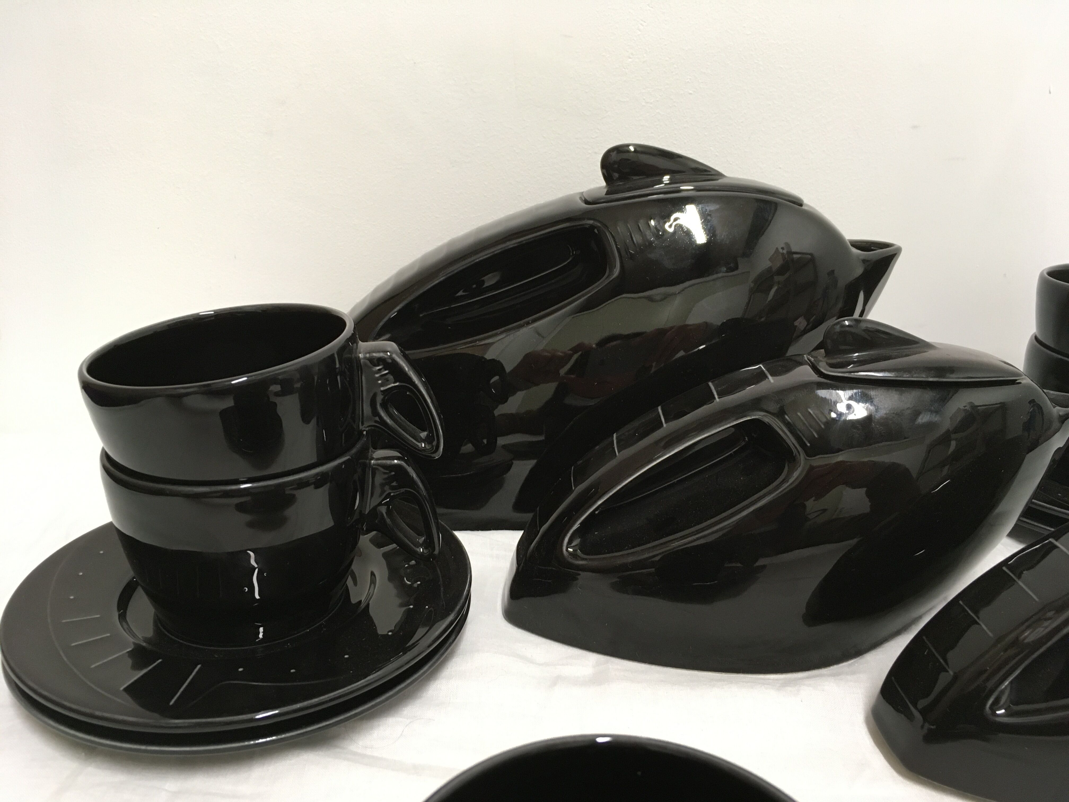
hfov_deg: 61.7
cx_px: 534
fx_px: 896
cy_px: 401
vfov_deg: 48.2
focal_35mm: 29
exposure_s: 1/33
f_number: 2.2
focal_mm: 4.15
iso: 160
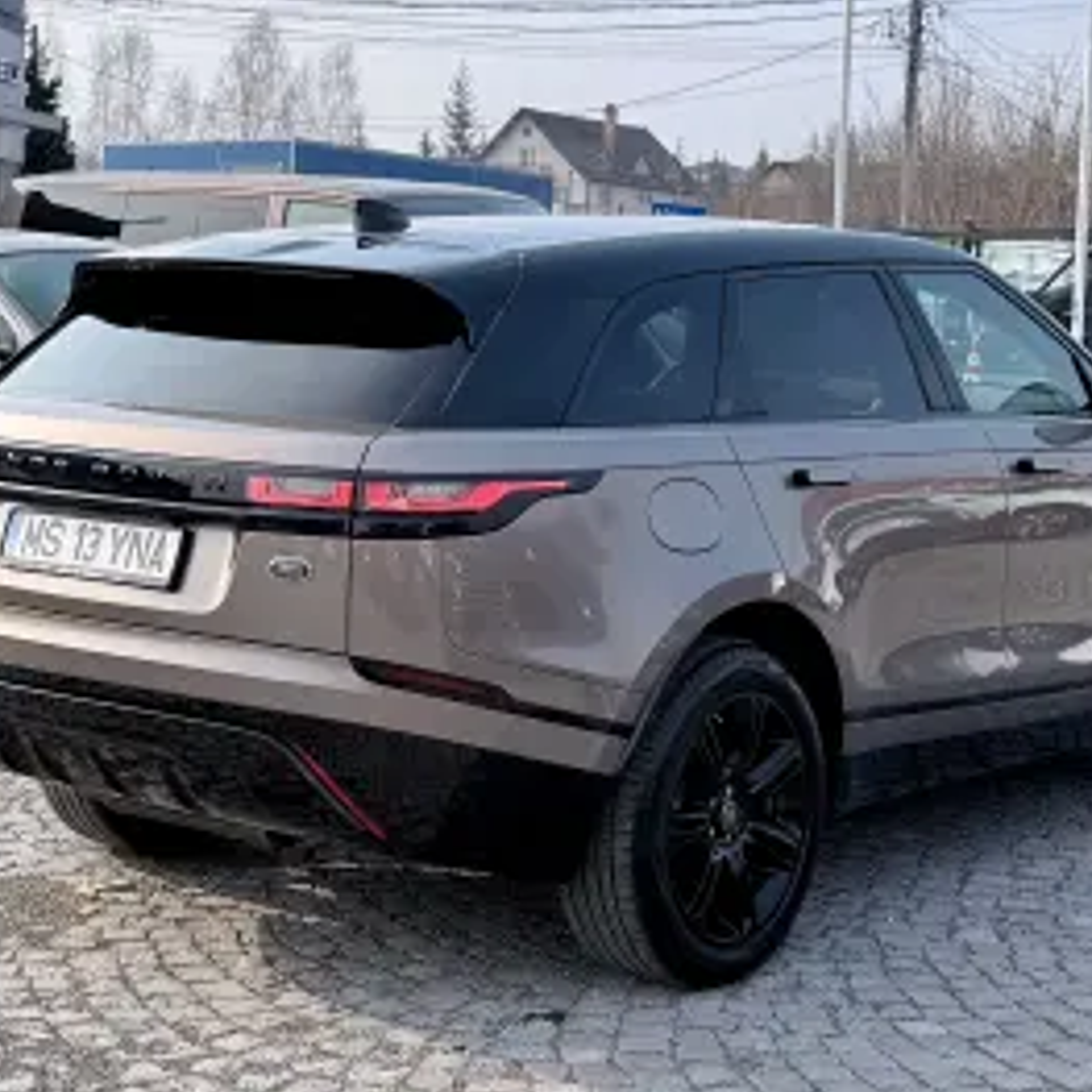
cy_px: 544
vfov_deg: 55.6
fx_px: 1035
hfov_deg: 55.4
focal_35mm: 29
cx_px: 619
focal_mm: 6.76
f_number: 1.78
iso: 100
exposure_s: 1/3145
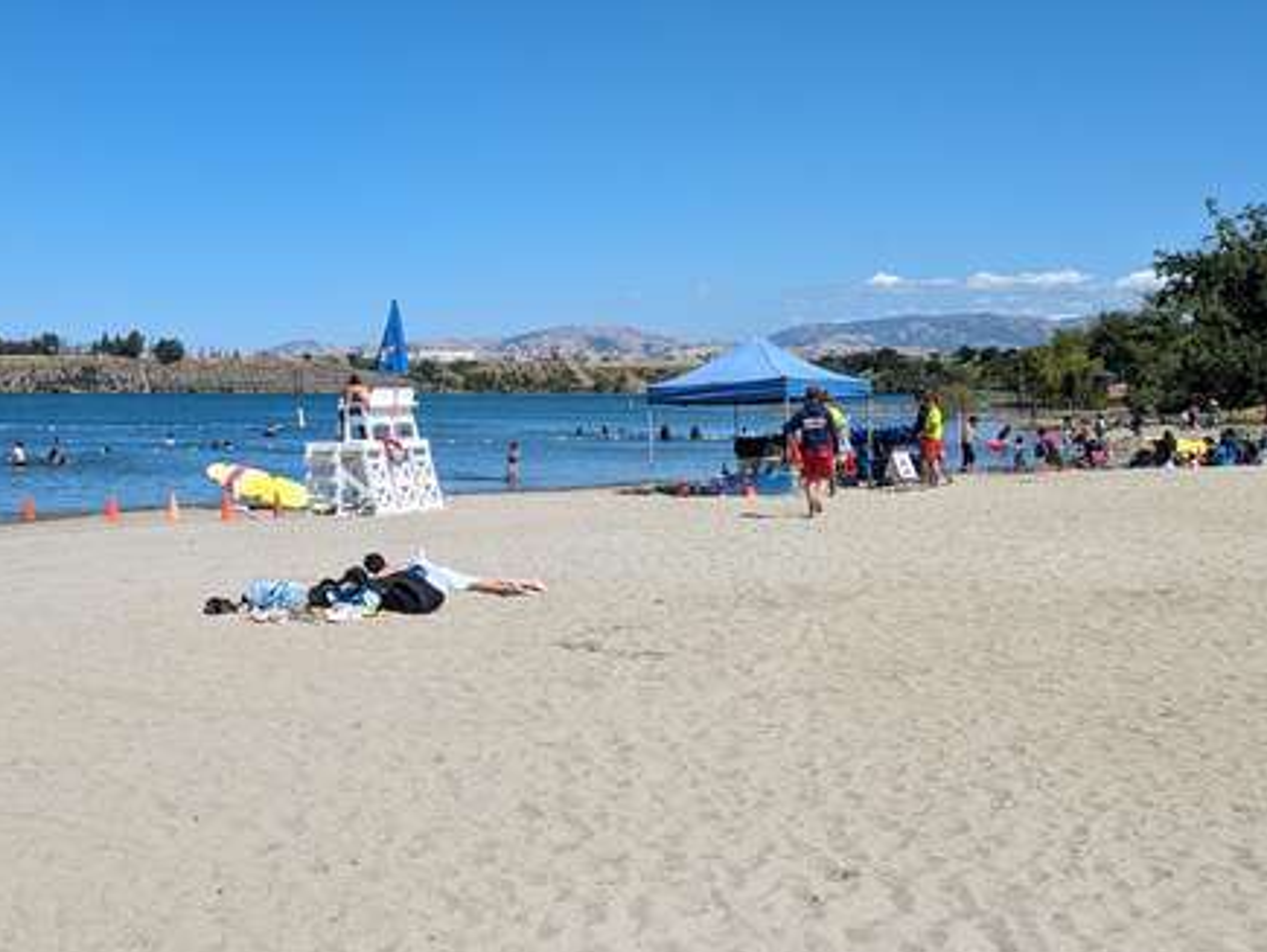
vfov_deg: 31.5
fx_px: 1685
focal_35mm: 46
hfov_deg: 39.3
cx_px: 221
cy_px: 383
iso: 51
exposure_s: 1/3378
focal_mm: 5.43
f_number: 1.89
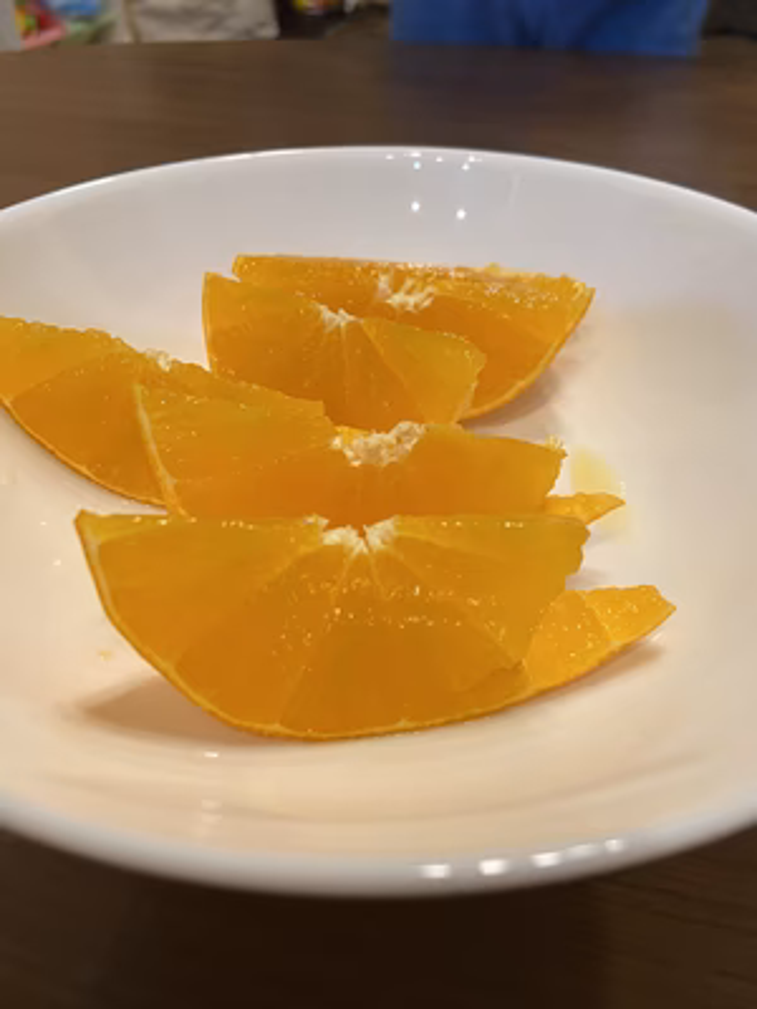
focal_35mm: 26
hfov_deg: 53.1
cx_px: 378
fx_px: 758
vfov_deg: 67.3
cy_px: 504
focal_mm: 4.25
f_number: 1.8
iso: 100
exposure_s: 1/50
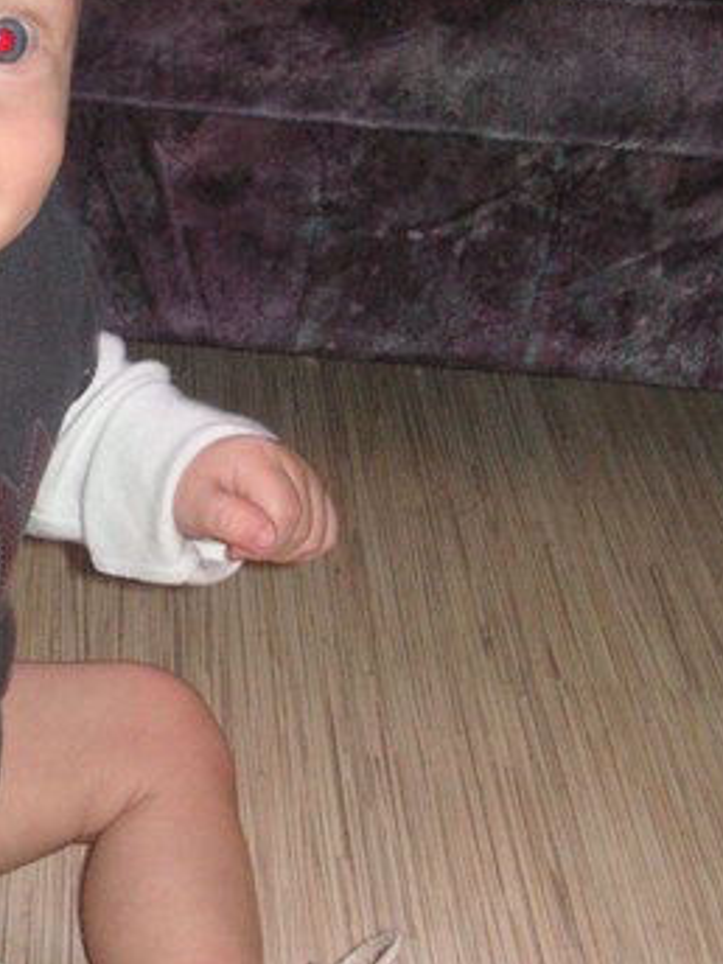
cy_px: 364
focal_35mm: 86
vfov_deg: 22.7
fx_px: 2395
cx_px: -17
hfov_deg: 16.8
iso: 160
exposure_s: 1/45
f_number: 2.8
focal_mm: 6.1
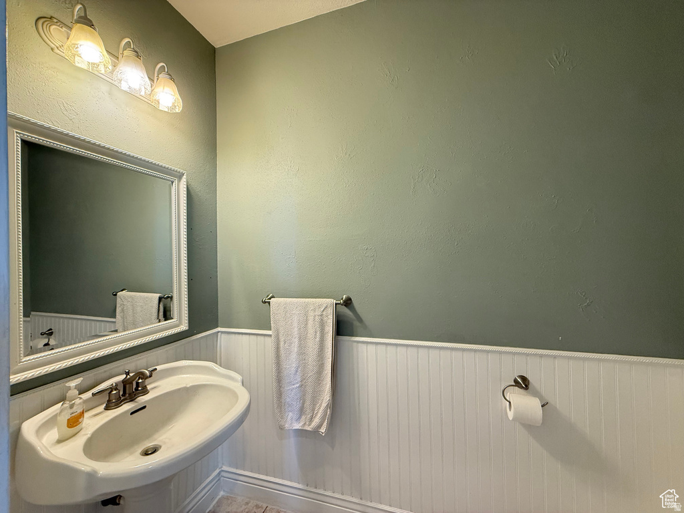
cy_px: 256
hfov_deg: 102.1
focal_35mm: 14
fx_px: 277
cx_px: 342
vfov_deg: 85.7
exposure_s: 1/60
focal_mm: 2.22
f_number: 2.2
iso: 250
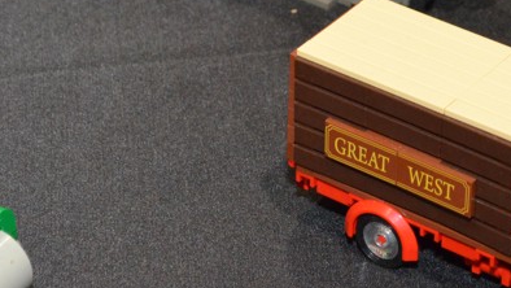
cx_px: 254
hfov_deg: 11.3
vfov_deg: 6.4
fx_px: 2589
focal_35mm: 191
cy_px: 38
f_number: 5.3
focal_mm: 48
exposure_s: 1/60
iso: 3200
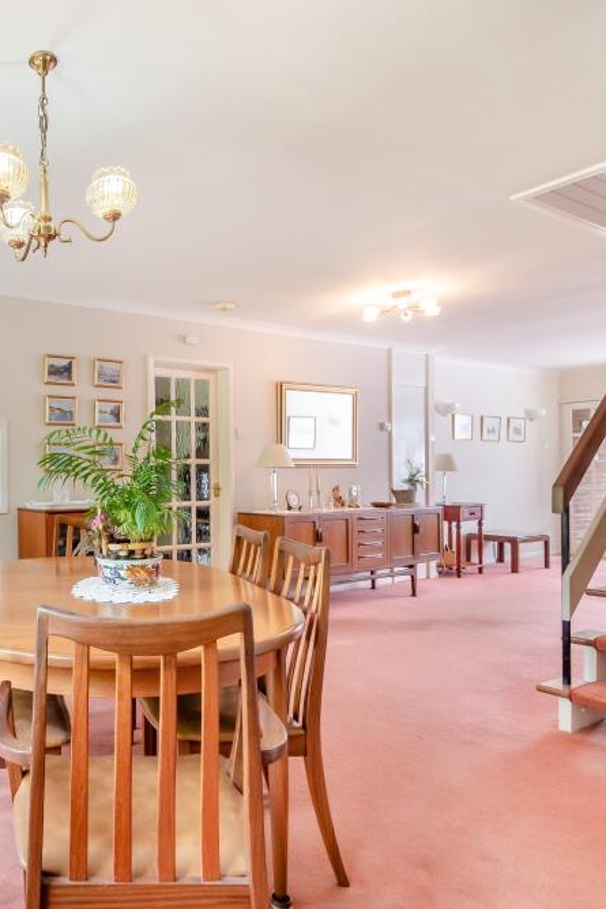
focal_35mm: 23
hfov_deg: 48.0
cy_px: 455
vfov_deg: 76.1
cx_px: 35
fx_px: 581
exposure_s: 1/160
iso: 360
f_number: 8
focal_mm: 10
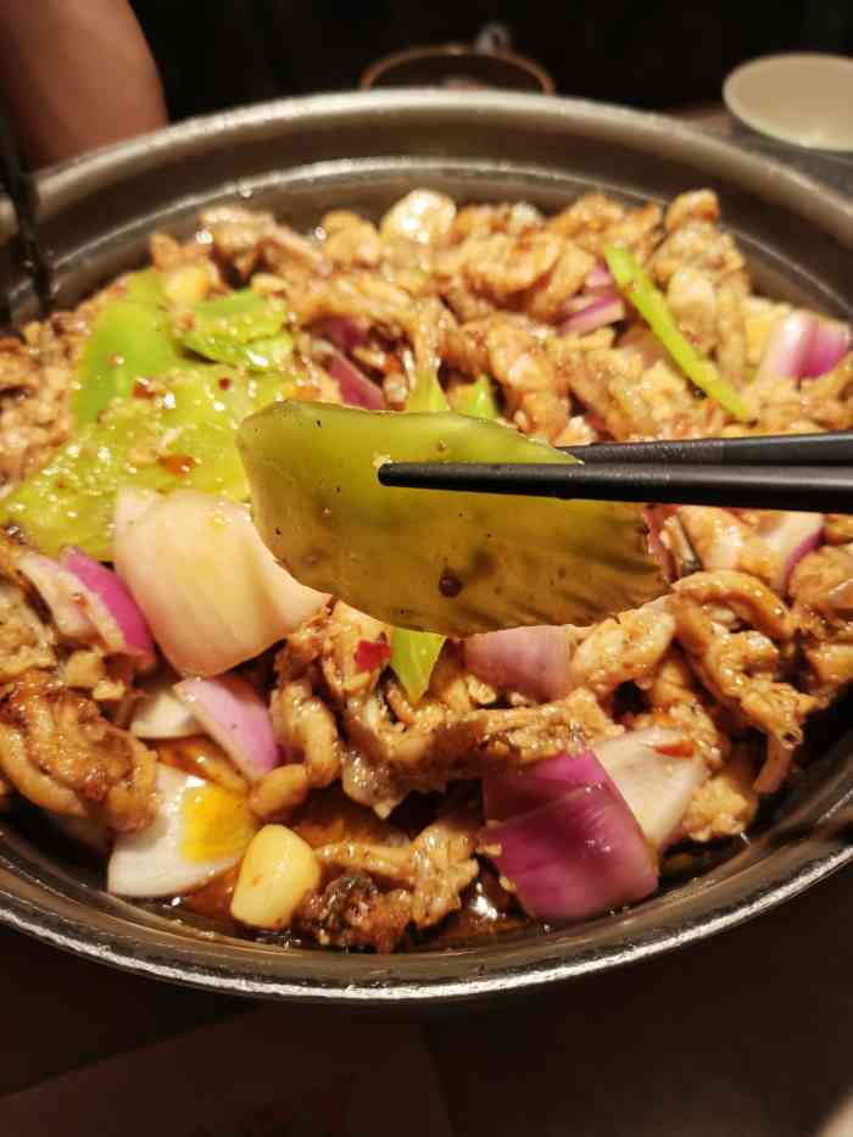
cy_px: 568
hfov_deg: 53.1
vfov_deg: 67.3
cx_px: 426
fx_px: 854
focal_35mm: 26
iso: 250
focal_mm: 5.58
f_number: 1.8
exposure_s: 1/100
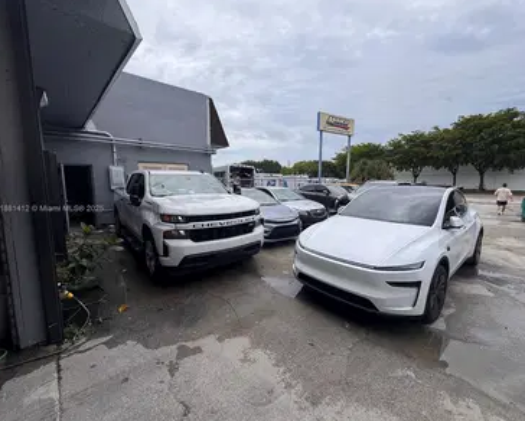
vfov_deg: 84.1
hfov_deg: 96.6
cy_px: 209
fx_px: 233
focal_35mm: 15
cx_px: 277
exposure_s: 1/1672
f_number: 2.2
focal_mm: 2.22
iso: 50
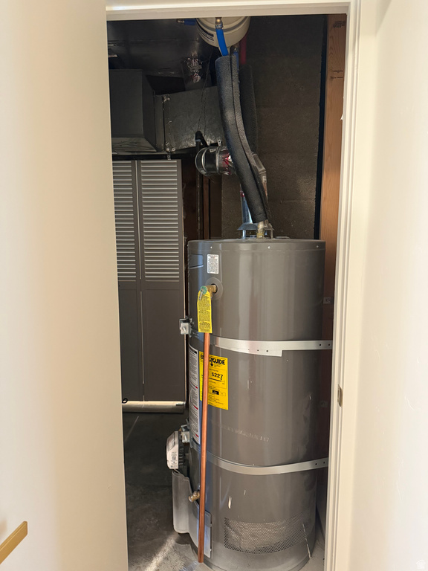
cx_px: 214
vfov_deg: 71.6
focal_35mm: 24
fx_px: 396
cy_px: 286
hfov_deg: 56.8
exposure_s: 1/60
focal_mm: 6.76
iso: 640
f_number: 1.78
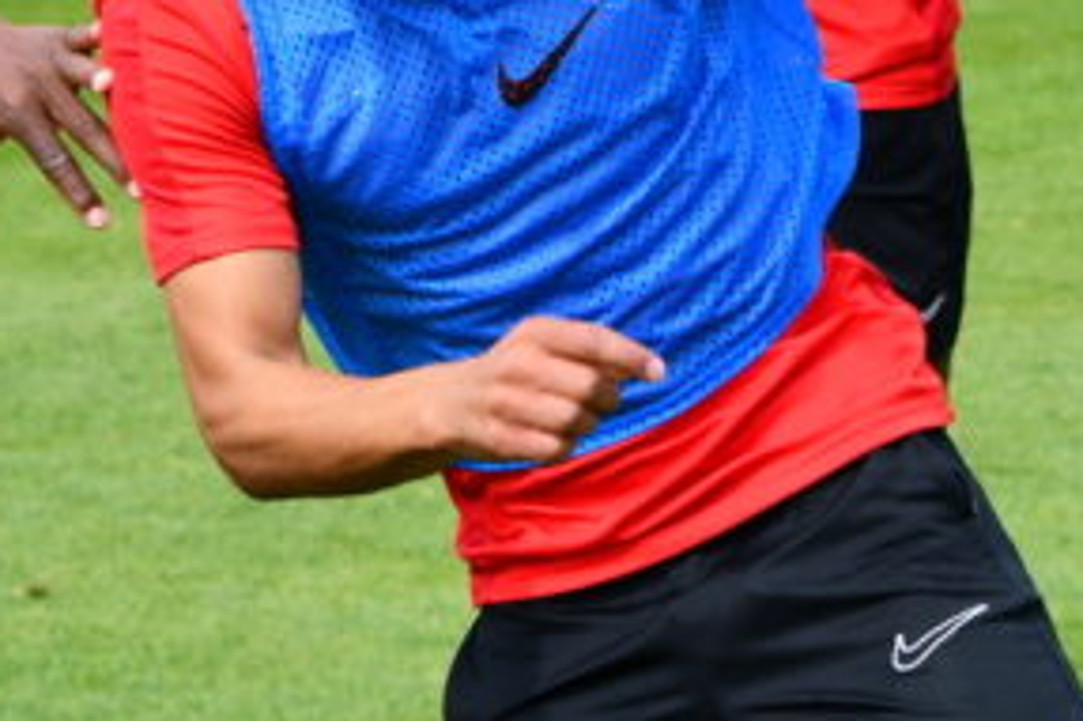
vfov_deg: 3.7
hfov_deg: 5.5
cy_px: 564
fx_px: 11274
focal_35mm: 375
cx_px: -109
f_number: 6.3
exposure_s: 1/1600
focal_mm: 70
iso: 400
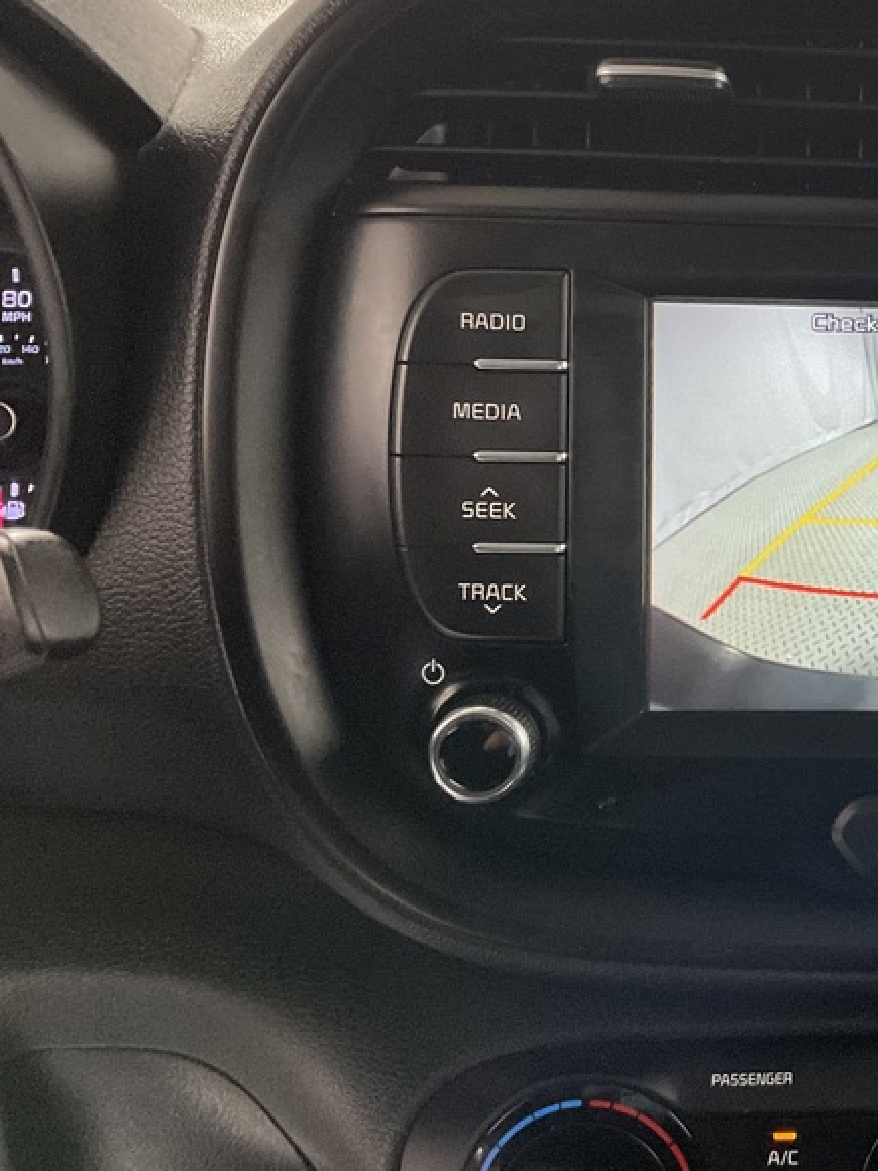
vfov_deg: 39.5
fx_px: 1623
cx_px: 961
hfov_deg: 27.7
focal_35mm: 48
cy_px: 487
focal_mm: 3
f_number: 1.8
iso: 200
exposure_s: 1/50
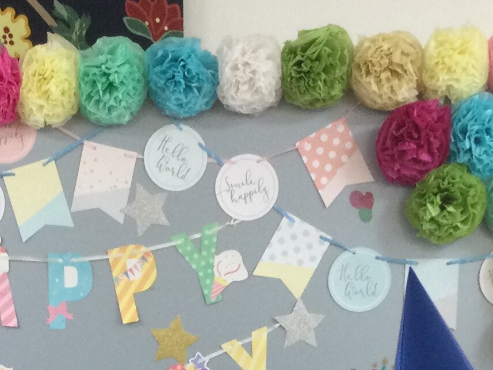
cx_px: 152
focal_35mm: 118
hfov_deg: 16.6
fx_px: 1681
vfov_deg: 11.6
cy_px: 661
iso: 64
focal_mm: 3.3
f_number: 2.4
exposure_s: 1/30
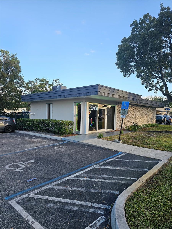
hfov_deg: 58.9
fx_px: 152
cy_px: 114
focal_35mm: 23
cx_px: 86
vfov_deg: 73.9
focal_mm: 6.3
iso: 16
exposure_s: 1/244
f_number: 1.7
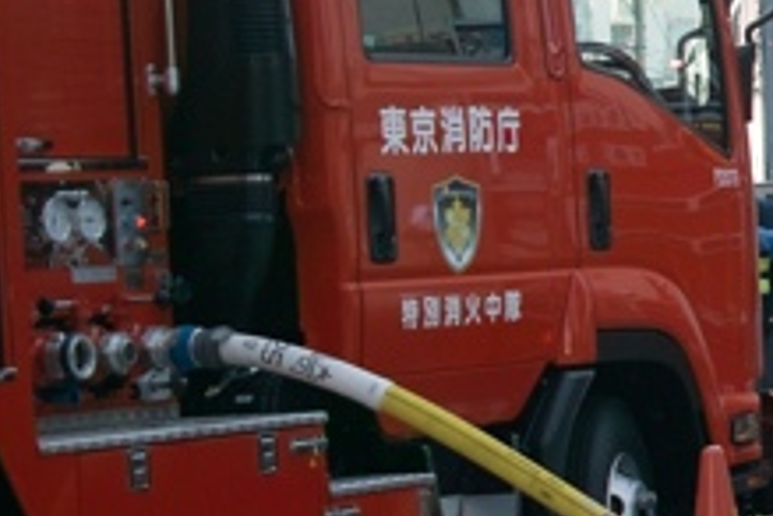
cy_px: 307
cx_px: 1726
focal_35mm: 192
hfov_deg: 9.7
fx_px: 4122
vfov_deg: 7.2
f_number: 2.8
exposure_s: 1/320
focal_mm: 24.2
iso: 100
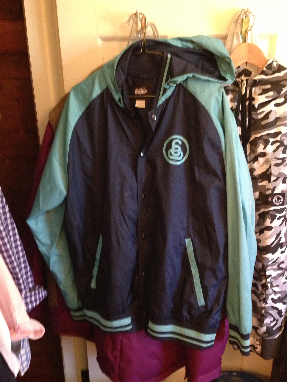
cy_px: 190
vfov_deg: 54.0
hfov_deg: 41.8
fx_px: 376
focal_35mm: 34
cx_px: 144
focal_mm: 4.13
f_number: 2.4
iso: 640
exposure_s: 1/15
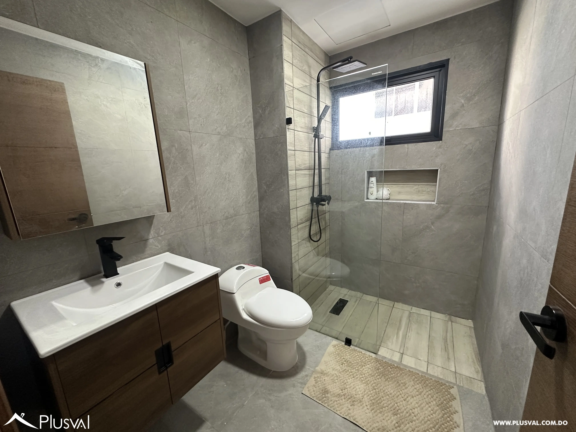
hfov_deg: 102.1
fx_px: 233
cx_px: 288
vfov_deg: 85.7
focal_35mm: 14
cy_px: 216
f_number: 2.2
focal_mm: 2.22
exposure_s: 1/63
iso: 320
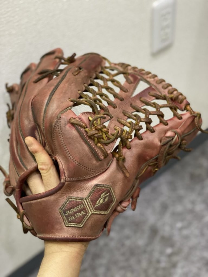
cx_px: 104
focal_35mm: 52
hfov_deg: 28.0
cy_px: 138
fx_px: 417
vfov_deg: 36.8
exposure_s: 1/30
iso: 400
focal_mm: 6
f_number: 2
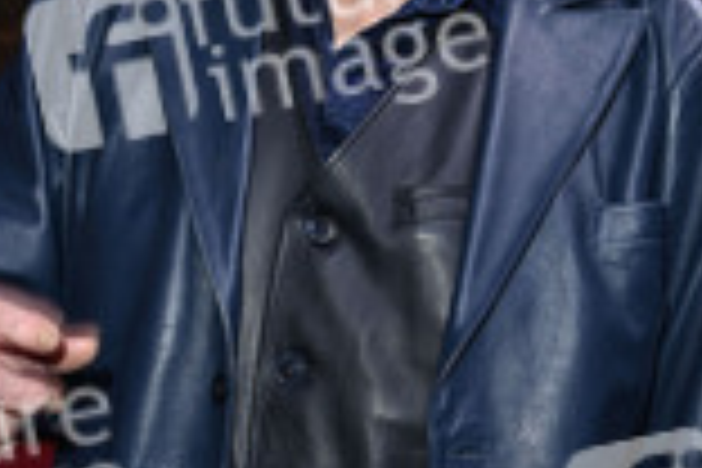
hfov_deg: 18.1
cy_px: 270
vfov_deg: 12.1
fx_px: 2203
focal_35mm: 113
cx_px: 387
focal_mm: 44
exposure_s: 1/200
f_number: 5.6
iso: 800
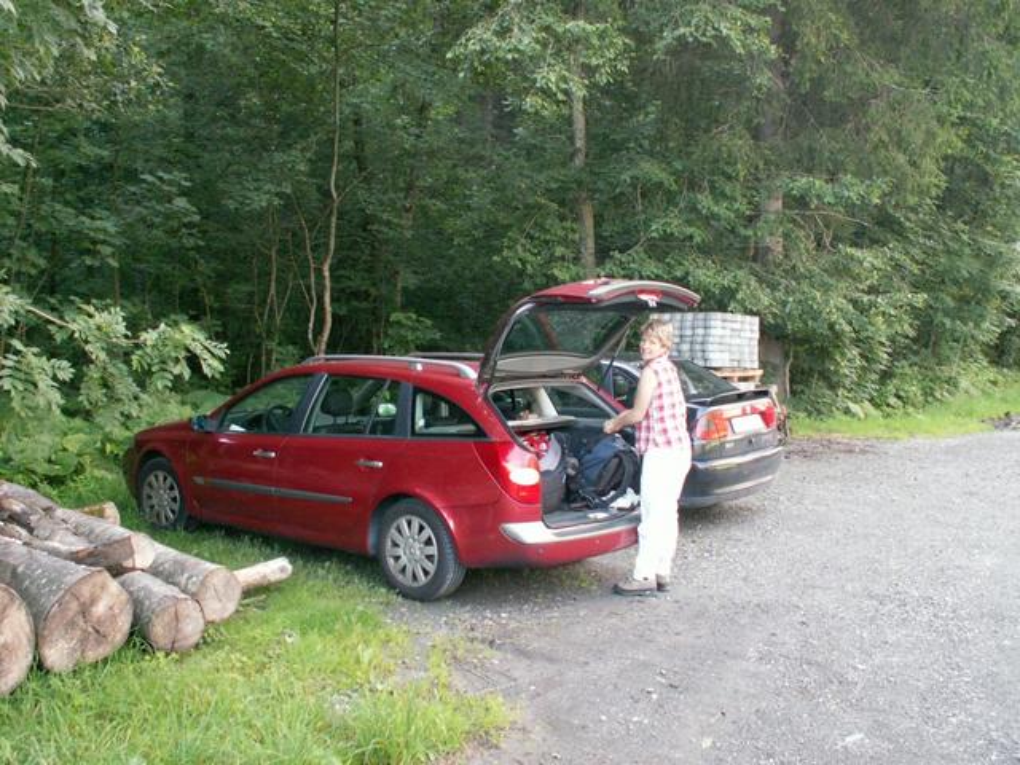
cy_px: 382
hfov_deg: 52.6
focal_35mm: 35
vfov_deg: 40.7
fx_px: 1031
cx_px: 510
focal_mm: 5.86
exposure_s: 1/40
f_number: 2.8
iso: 125
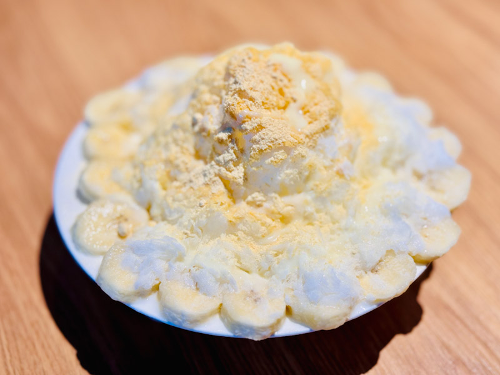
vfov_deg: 30.3
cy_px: 188
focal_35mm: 48
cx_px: 250
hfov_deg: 39.7
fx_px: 693
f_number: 1.8
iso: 80
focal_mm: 6.76
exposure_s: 1/120
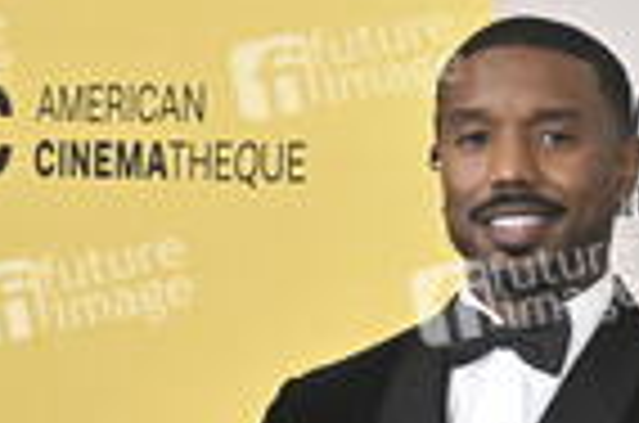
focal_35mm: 175
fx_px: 3099
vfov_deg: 7.7
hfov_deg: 11.4
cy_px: 630
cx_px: 857
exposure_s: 1/320
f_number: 5.6
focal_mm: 37
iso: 2000
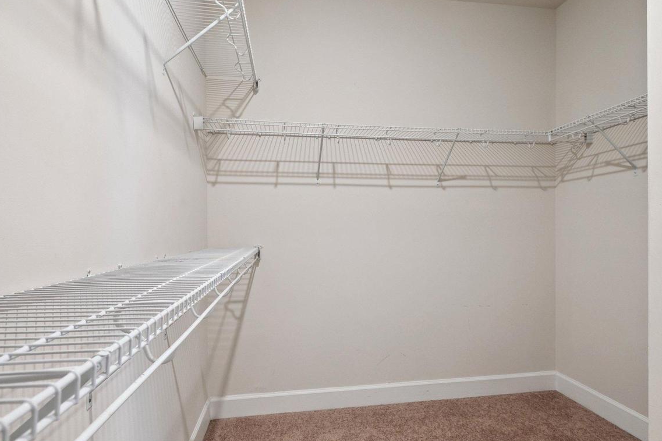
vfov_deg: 64.4
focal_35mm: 19
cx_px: 339
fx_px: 349
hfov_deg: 86.9
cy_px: 244
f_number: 5.6
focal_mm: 10
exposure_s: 1/10
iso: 400
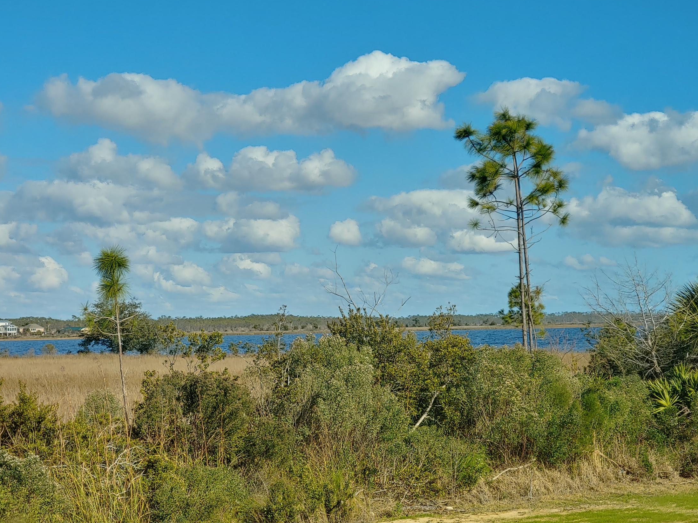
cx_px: 321
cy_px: 317
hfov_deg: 27.4
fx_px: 1432
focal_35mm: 71
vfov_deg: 20.7
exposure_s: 1/565
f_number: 2.4
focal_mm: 5.88
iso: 50
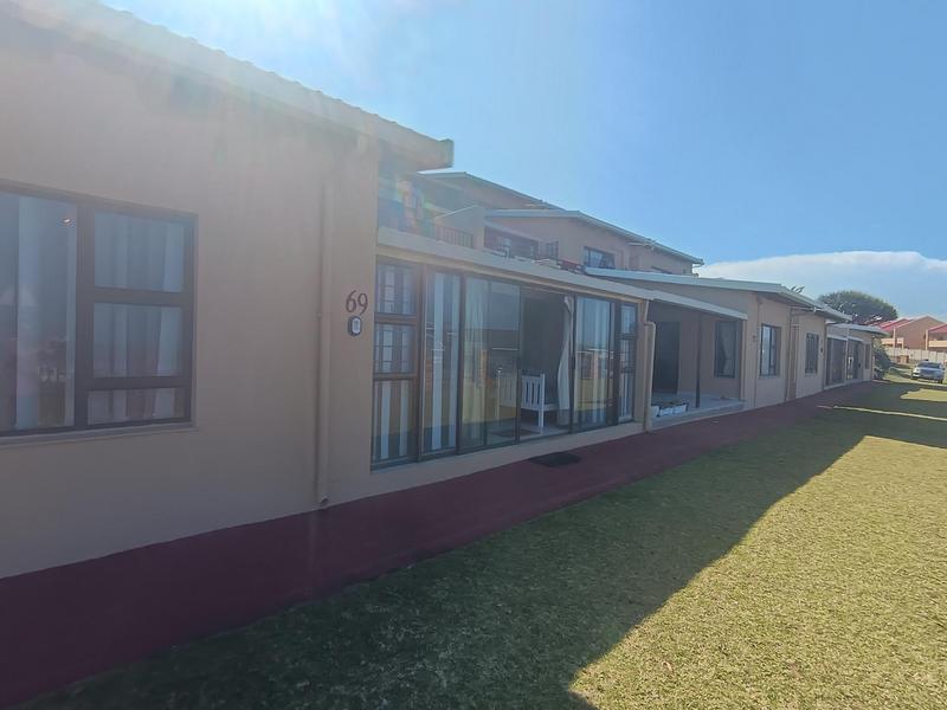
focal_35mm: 17
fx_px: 465
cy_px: 355
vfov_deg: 74.7
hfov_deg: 91.0
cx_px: 474
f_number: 2.2
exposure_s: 1/880
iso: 104
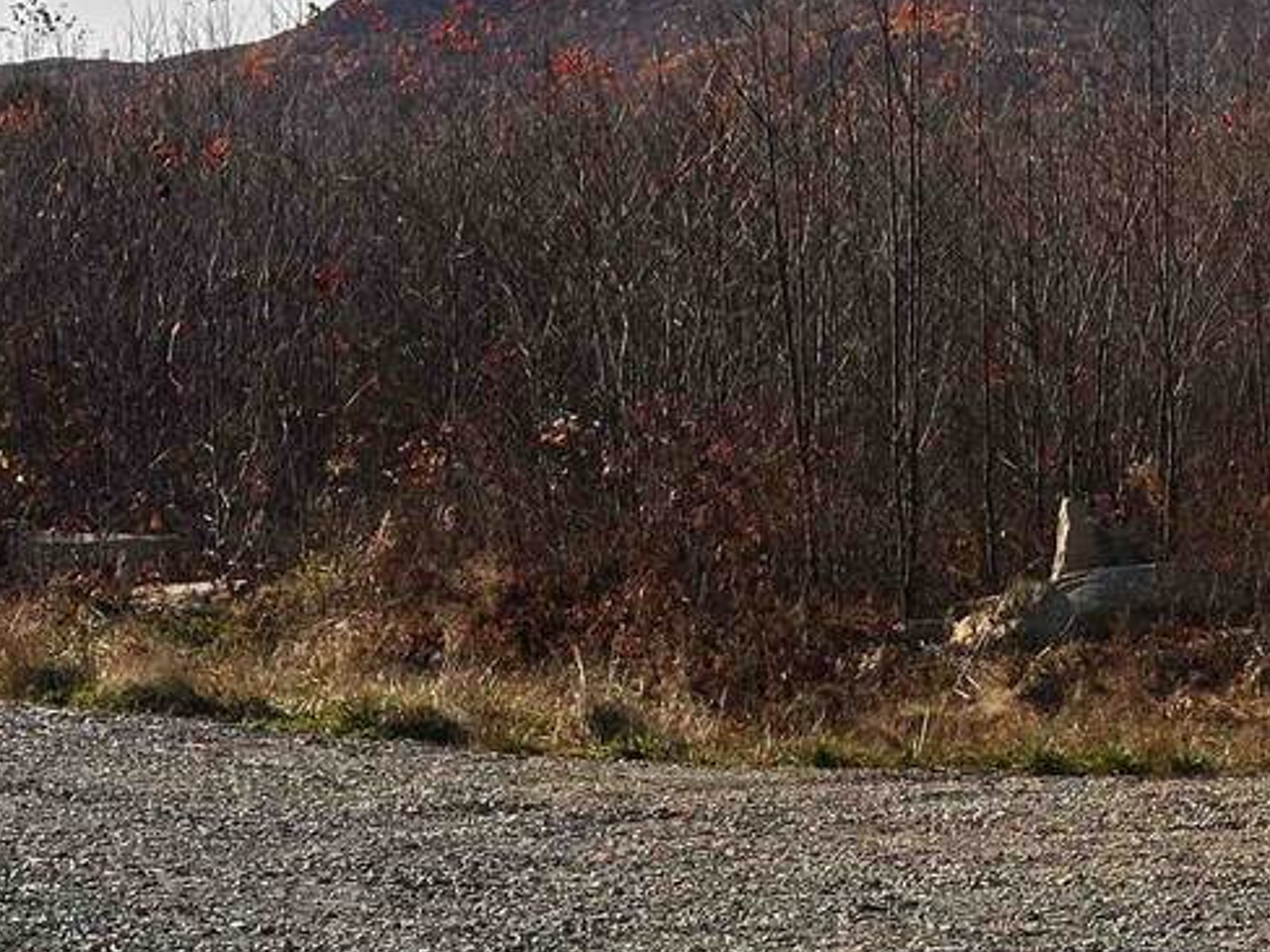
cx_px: 1234
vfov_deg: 11.7
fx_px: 4623
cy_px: 239
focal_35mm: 126
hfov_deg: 15.4
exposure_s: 1/5882
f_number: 1.78
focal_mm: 6.86
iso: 64
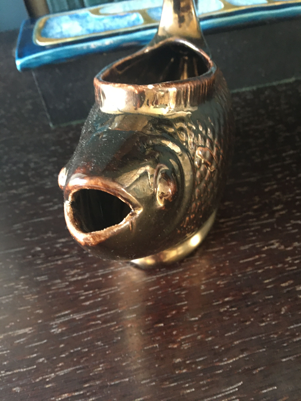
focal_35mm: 29
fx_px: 336
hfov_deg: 48.2
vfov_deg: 61.7
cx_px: 150
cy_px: 200
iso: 200
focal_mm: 4.15
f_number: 2.2
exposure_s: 1/17
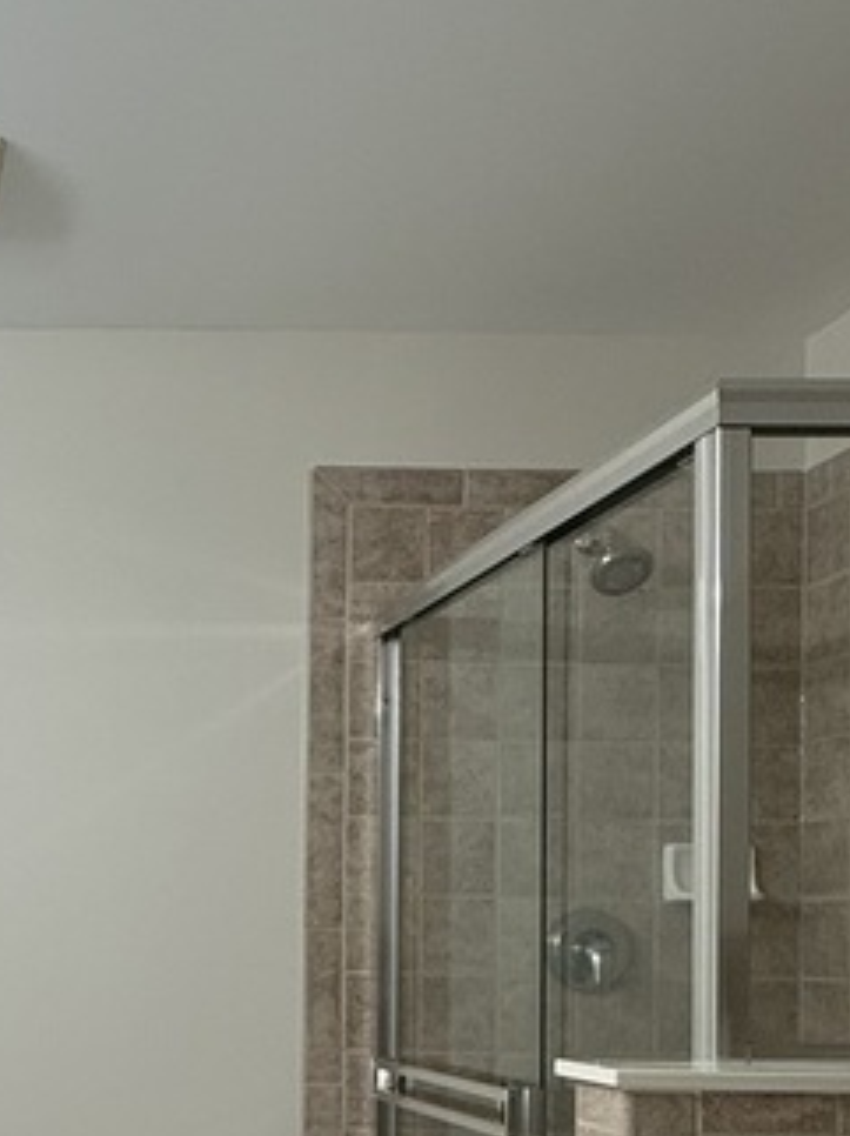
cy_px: 921
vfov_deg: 38.8
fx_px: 1541
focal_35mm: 47
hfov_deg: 27.4
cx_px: -148
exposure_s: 1/120
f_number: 2.2
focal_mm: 2.22
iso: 80
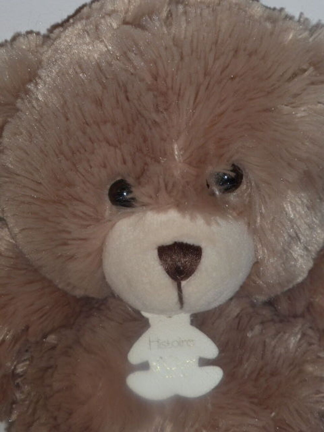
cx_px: 162
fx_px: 1385
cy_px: 216
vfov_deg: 17.7
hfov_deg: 13.3
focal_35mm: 111
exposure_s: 1/60
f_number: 5.3
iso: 100
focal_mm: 18.2
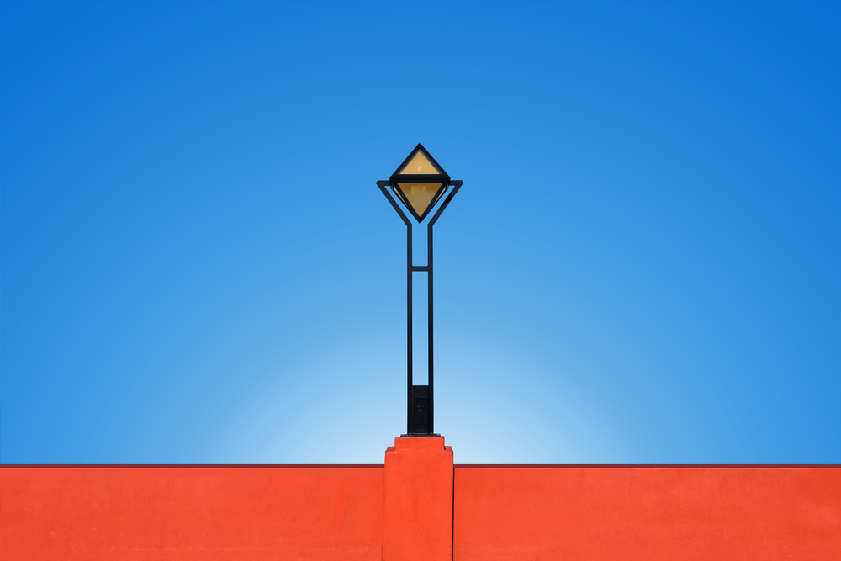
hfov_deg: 36.9
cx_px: 420
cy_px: 280
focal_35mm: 54
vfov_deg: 25.1
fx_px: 1262
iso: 800
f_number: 13
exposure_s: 1/2000
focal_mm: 35.8
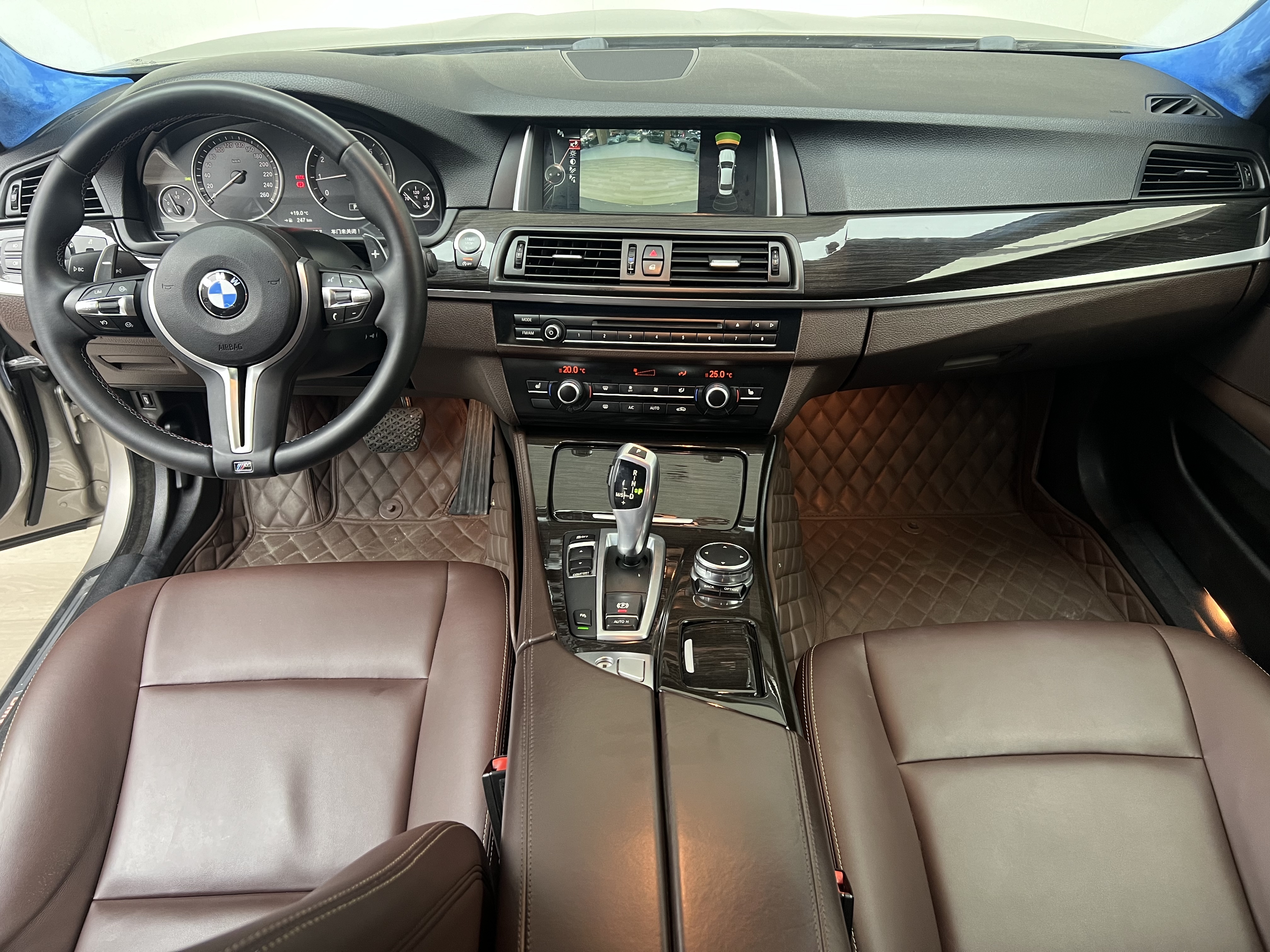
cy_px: 476
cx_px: 635
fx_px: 954
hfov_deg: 67.3
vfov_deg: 53.1
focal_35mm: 26
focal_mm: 5.7
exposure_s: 1/50
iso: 320
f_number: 1.5
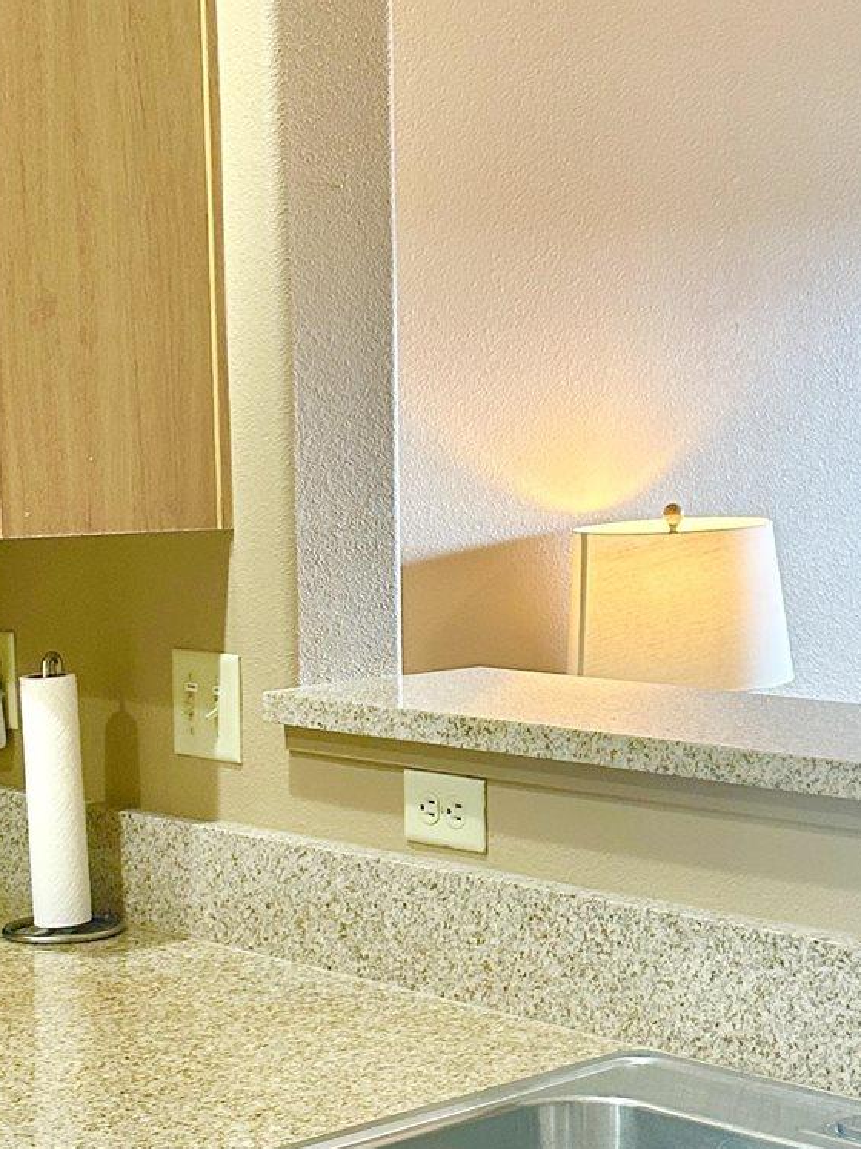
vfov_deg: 26.3
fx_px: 2455
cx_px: 600
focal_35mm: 74
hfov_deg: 19.8
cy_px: 712
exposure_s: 1/60
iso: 125
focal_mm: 6.86
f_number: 1.78
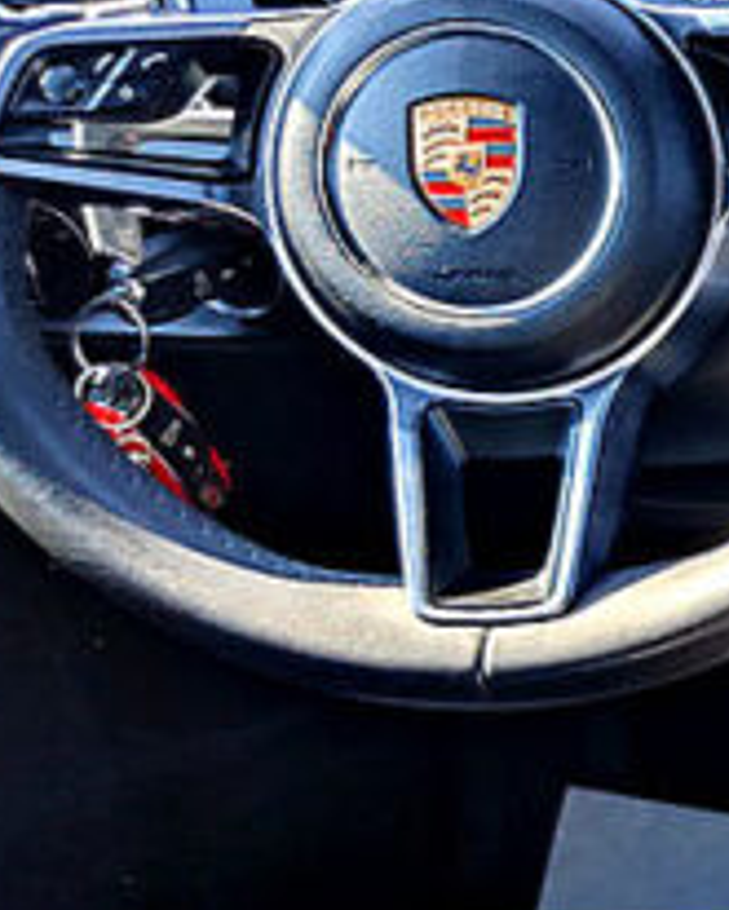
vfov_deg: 14.5
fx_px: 3584
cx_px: 1560
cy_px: 464
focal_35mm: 133
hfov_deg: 10.5
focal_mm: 6.06
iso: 173
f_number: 1.88
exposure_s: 1/200
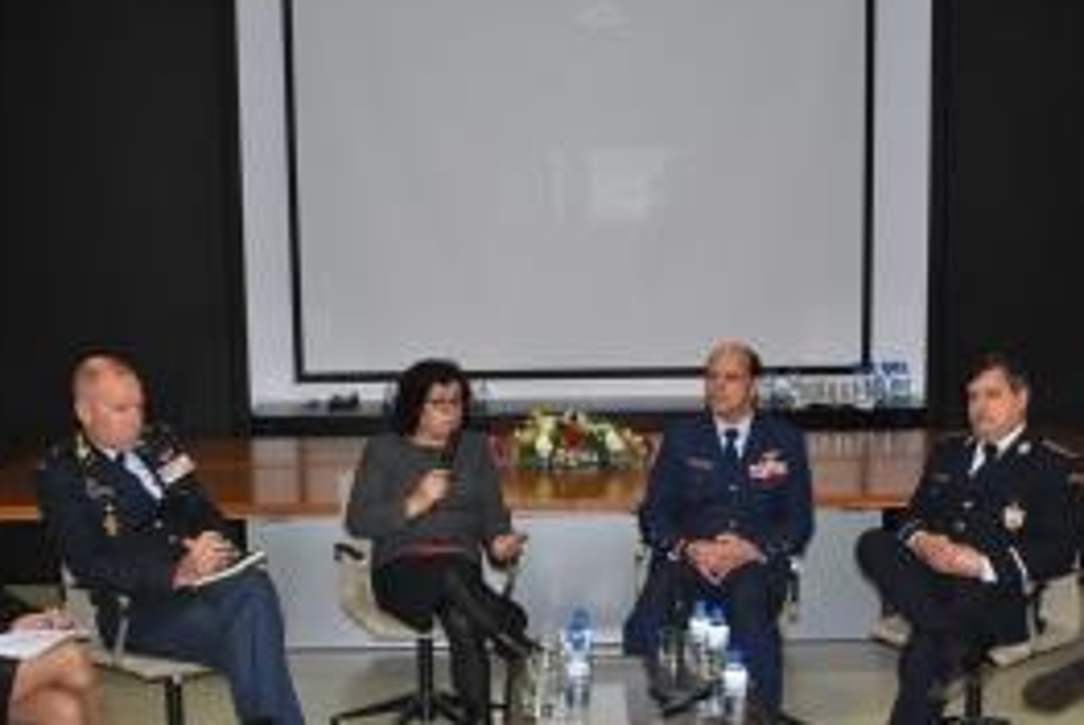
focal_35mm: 46
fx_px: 1387
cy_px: 428
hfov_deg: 42.7
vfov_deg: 29.3
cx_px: 565
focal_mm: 18
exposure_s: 1/60
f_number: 3.5
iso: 200
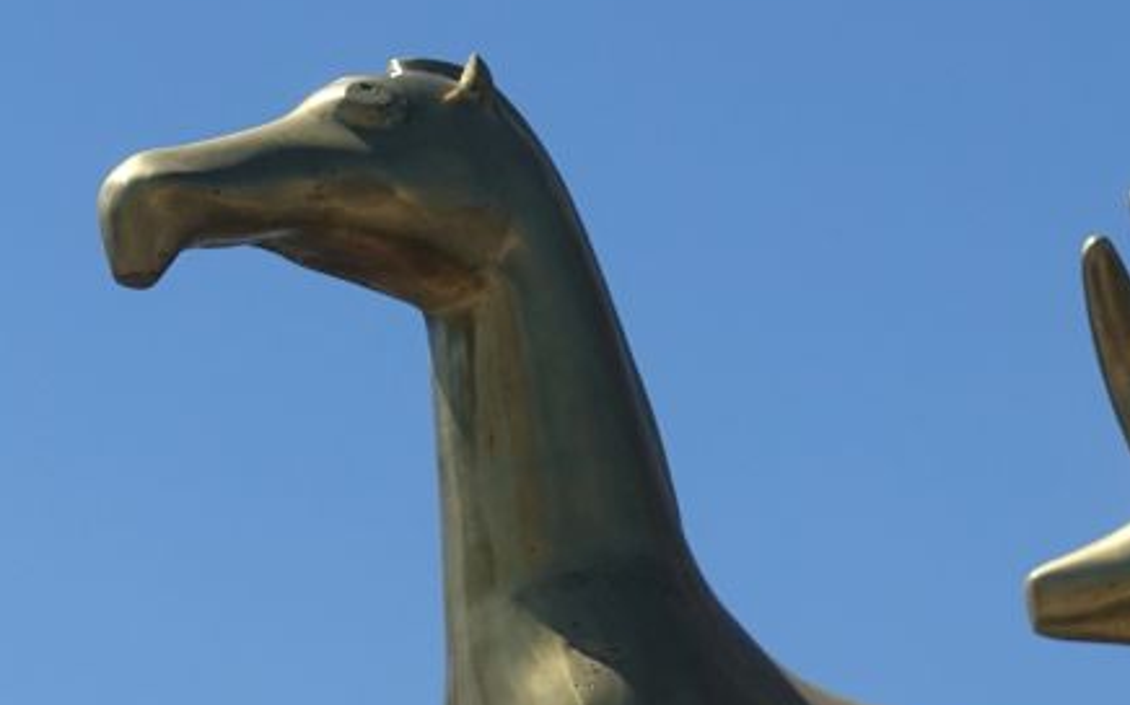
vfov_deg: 5.8
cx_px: 832
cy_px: 643
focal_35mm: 224
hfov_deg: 9.4
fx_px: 6895
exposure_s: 1/100
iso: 125
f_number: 5.6
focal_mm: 25.7
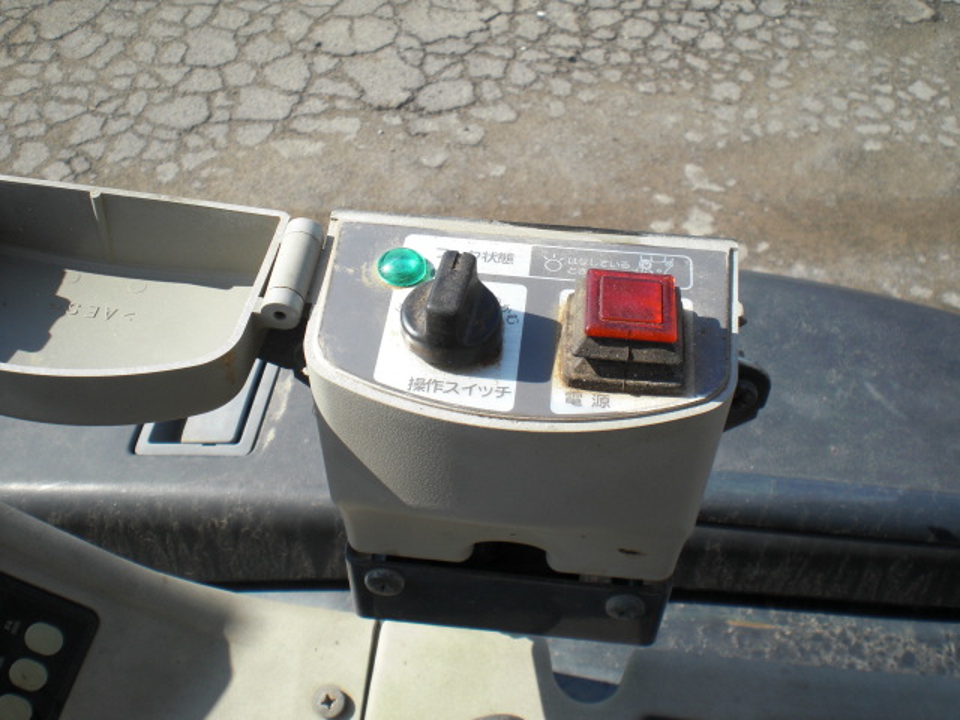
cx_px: 480
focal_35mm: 38
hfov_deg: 49.0
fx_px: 1054
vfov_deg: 37.7
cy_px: 360
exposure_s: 1/200
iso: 64
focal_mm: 6.3
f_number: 5.6
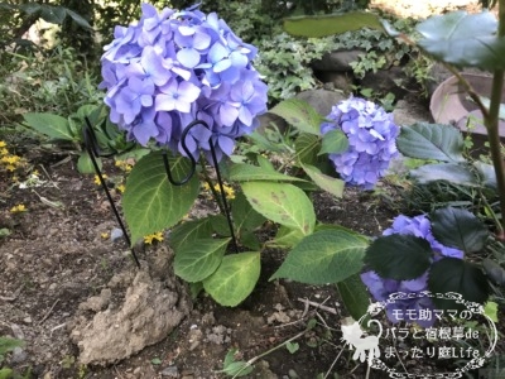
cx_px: 252
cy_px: 190
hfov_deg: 63.4
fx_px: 408
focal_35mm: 28
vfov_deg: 49.7
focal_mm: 3.99
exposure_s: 1/120
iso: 32
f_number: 1.8
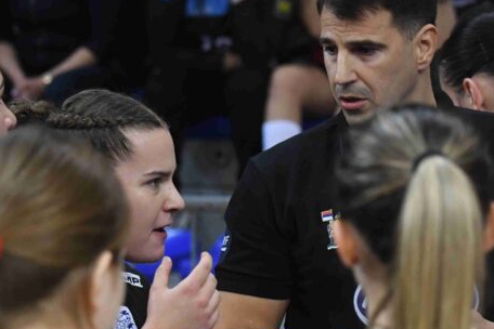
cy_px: 163
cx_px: 353
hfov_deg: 7.5
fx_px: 3787
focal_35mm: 276
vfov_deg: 5.0
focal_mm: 92
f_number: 4
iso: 2500
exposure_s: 1/400
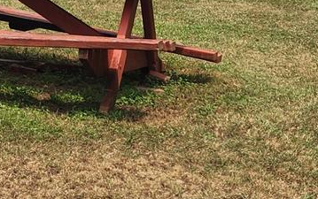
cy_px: -145
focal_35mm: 139
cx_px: -205
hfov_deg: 13.8
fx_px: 1206
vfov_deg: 9.1
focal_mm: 5.4
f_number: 1.8
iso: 20
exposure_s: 1/1108
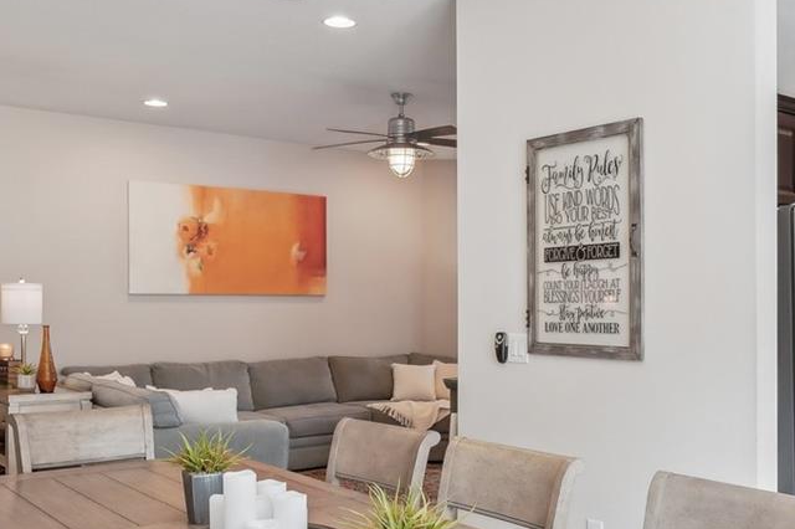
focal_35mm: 40
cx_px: 447
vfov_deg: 33.2
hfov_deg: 48.4
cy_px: 329
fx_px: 883
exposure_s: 1/90
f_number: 4
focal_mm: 16
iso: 400
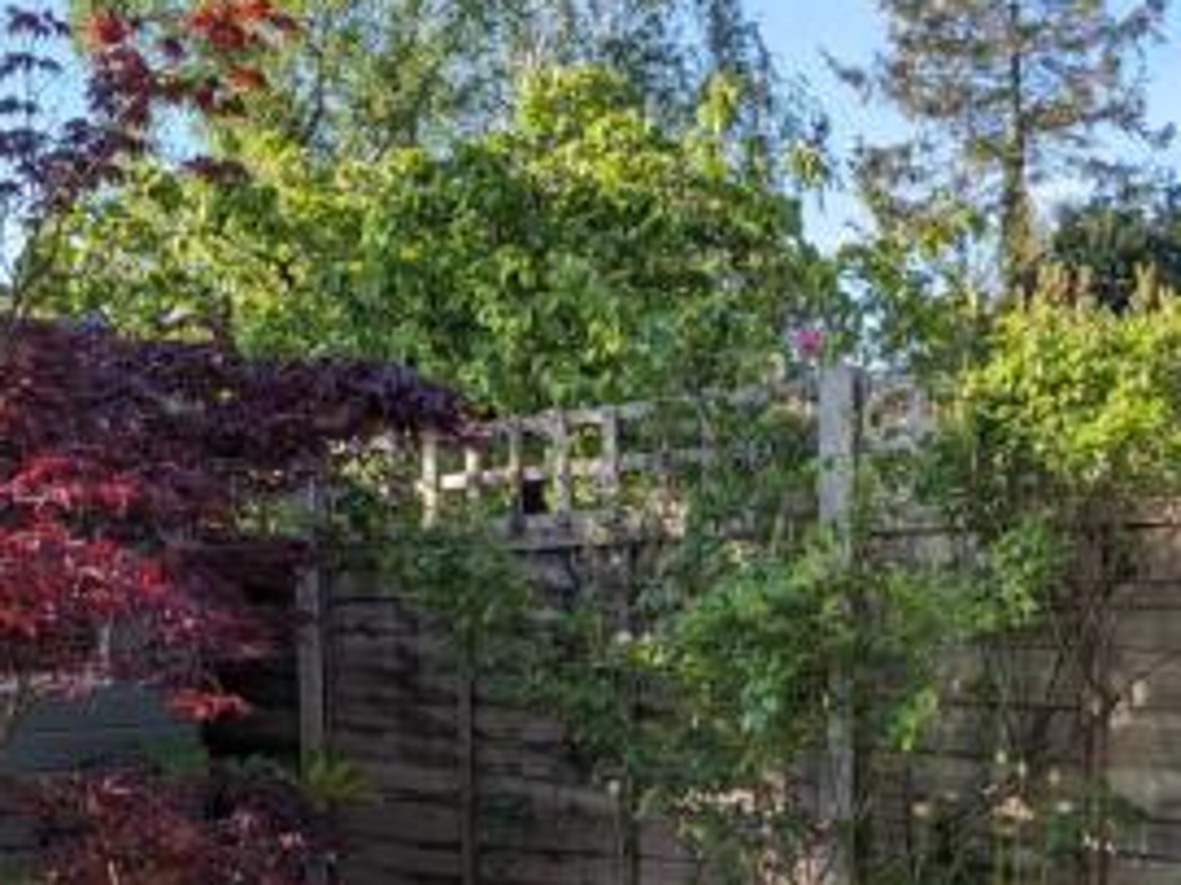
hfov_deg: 33.2
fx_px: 1978
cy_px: 796
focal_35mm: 58
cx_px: 503
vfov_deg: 24.5
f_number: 1.73
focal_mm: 4.38
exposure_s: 1/757
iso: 47
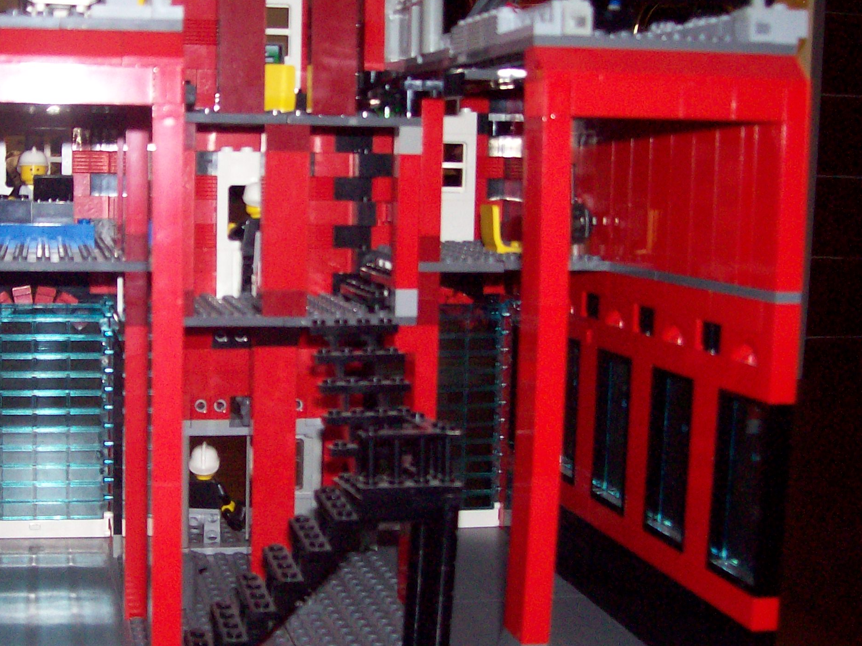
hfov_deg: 34.2
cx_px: 206
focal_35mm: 55
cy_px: 303
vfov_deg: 26.5
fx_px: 1369
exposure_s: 1/64
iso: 140
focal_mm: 6
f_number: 2.7
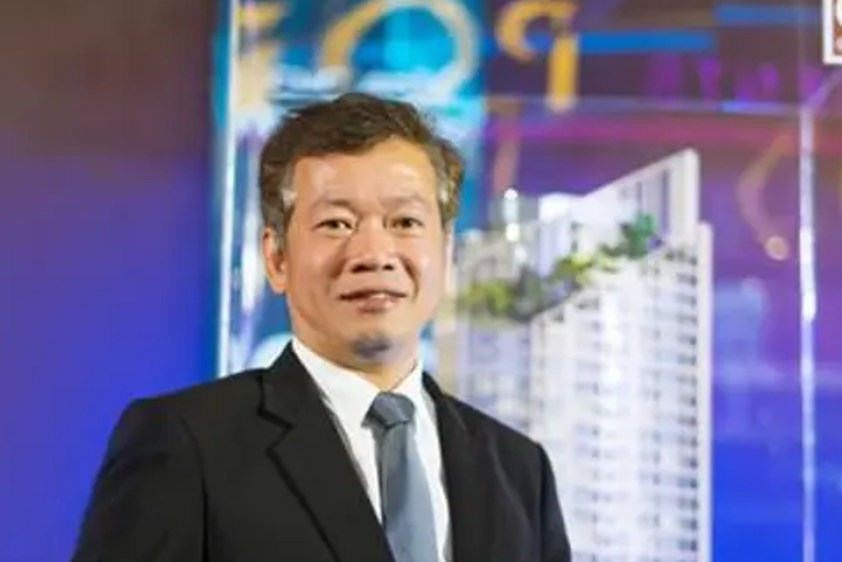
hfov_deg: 25.0
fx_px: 1895
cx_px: 511
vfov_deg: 16.8
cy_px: 366
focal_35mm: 81
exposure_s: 1/100
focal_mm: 50
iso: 1000
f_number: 1.8
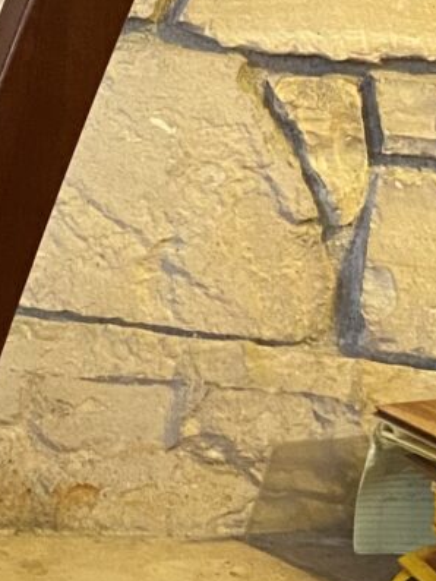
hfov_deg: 10.6
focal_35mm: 134
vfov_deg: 14.5
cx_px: -268
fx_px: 2249
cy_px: 13
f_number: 1.8
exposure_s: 1/40
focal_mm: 4.25
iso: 500
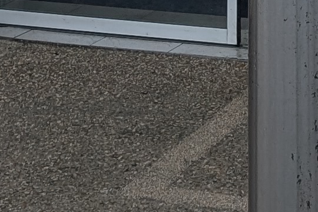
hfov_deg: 10.8
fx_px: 1669
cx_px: 273
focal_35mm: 189
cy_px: -803
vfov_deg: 5.6
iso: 36
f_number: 1.68
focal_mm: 6.9
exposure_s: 1/62
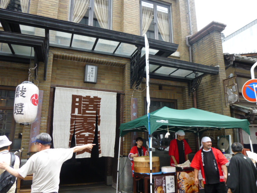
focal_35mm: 25
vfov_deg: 54.9
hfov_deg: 69.4
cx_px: 128
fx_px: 186
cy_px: 96
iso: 200
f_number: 3.1
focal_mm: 4.5
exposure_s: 1/250
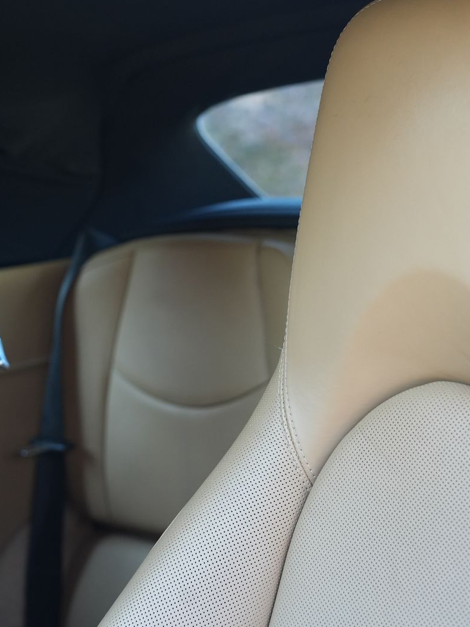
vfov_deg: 26.7
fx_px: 1322
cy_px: 312
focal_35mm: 73
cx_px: 140
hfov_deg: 20.1
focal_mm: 50
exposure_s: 1/160
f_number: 3.5
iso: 1600
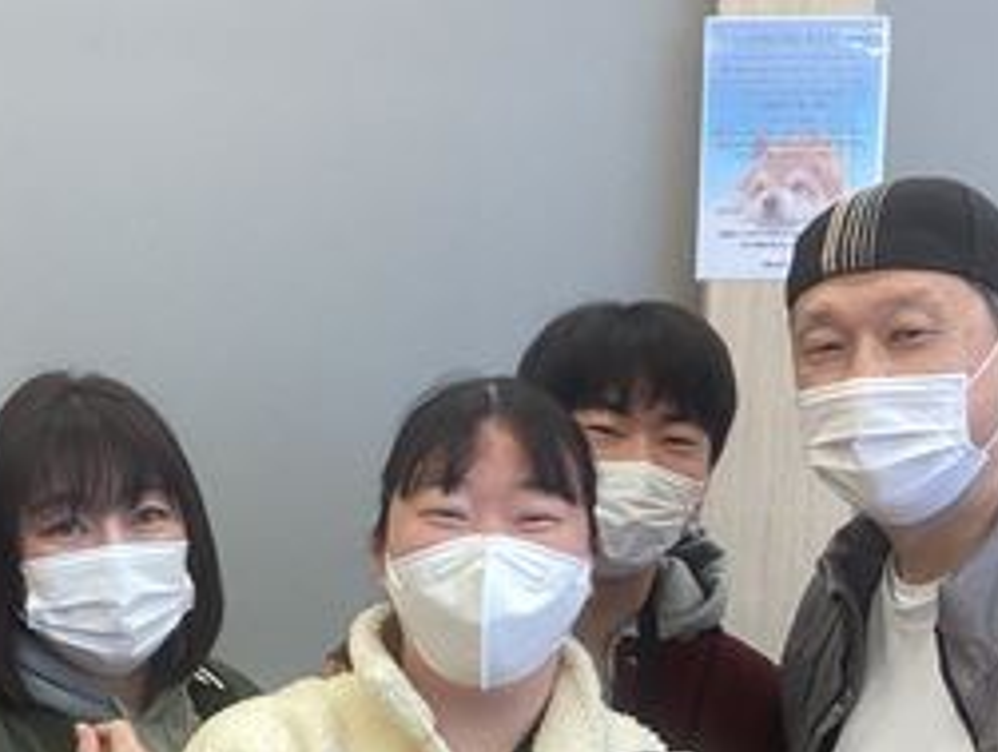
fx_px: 2137
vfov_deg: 19.3
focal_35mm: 74
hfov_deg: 26.1
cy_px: 764
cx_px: 306
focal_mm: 3.3
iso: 80
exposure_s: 1/100
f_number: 2.4
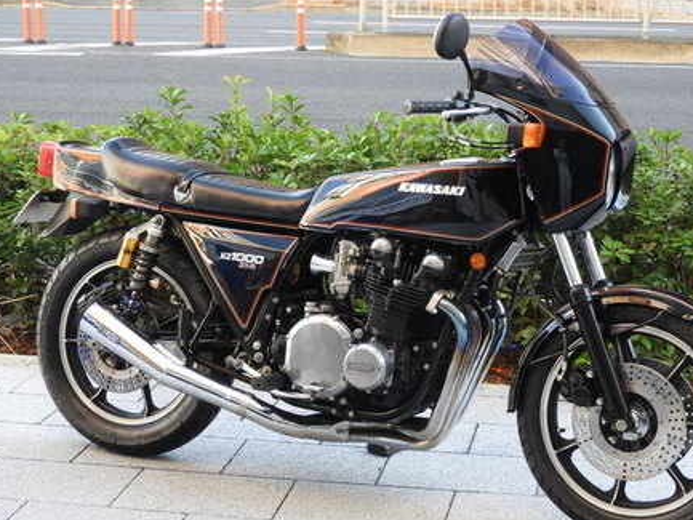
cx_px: 391
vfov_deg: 19.6
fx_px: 1502
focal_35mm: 75
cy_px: 271
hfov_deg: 26.0
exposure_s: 1/30
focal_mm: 11.6
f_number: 4.2
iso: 160
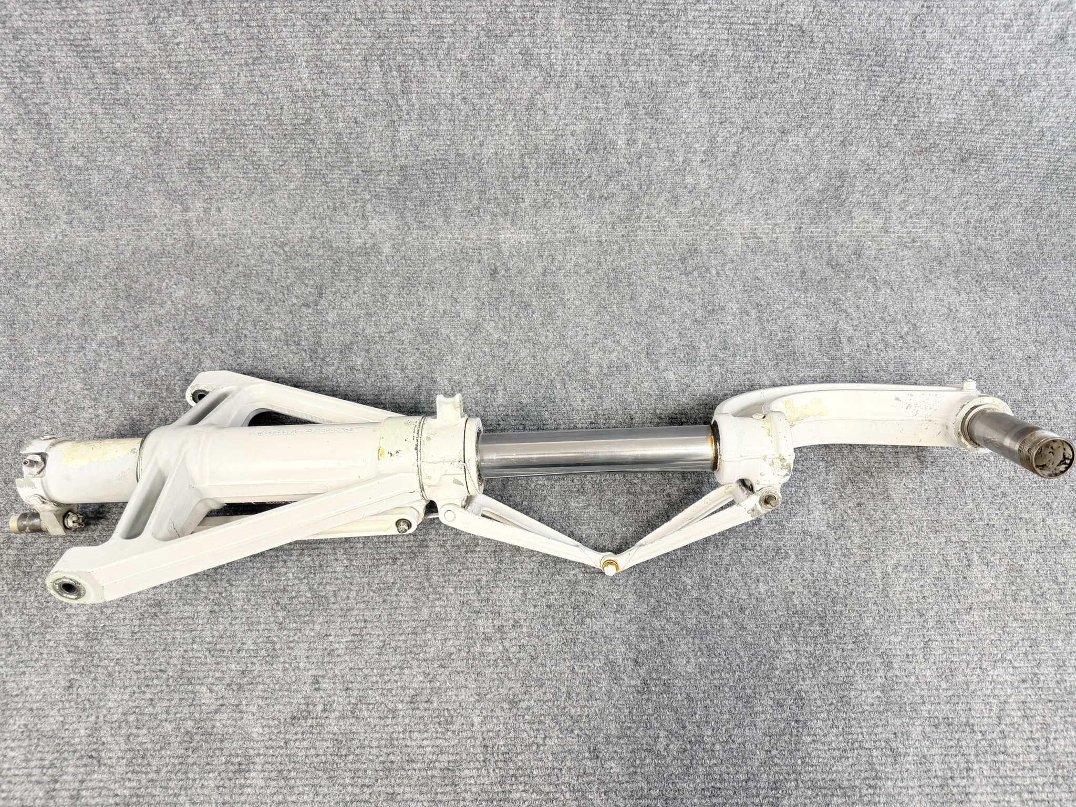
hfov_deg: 71.6
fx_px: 746
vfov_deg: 56.8
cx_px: 538
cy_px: 404
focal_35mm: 24
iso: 160
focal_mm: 6.76
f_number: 1.78
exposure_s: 1/60
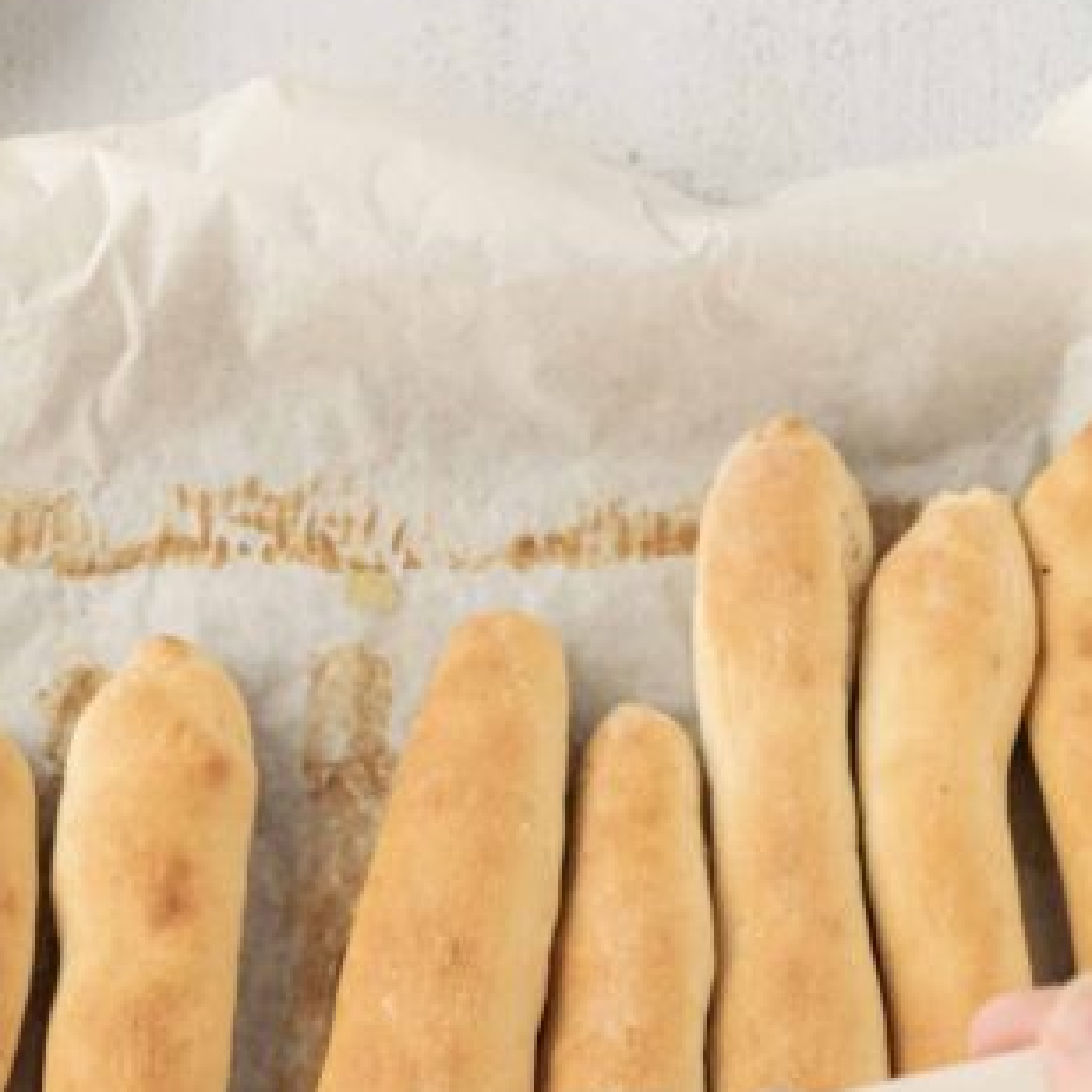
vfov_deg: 16.4
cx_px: 371
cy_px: 1216
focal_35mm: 103
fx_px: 3676
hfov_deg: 16.9
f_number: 5.6
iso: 125
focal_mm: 50
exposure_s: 1/30
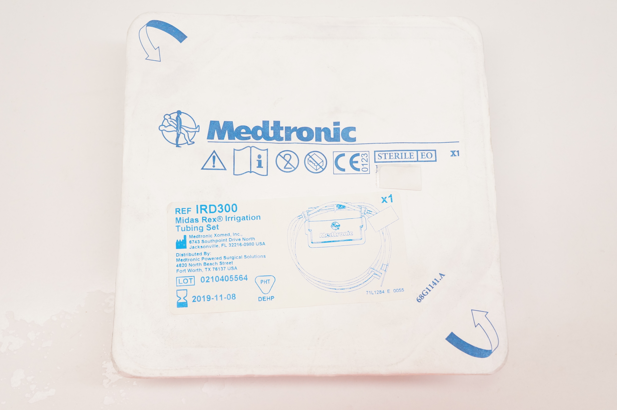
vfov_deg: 32.9
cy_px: 205
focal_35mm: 40
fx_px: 693
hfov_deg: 48.0
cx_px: 308
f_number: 7.1
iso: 800
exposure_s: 1/100
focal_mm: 27
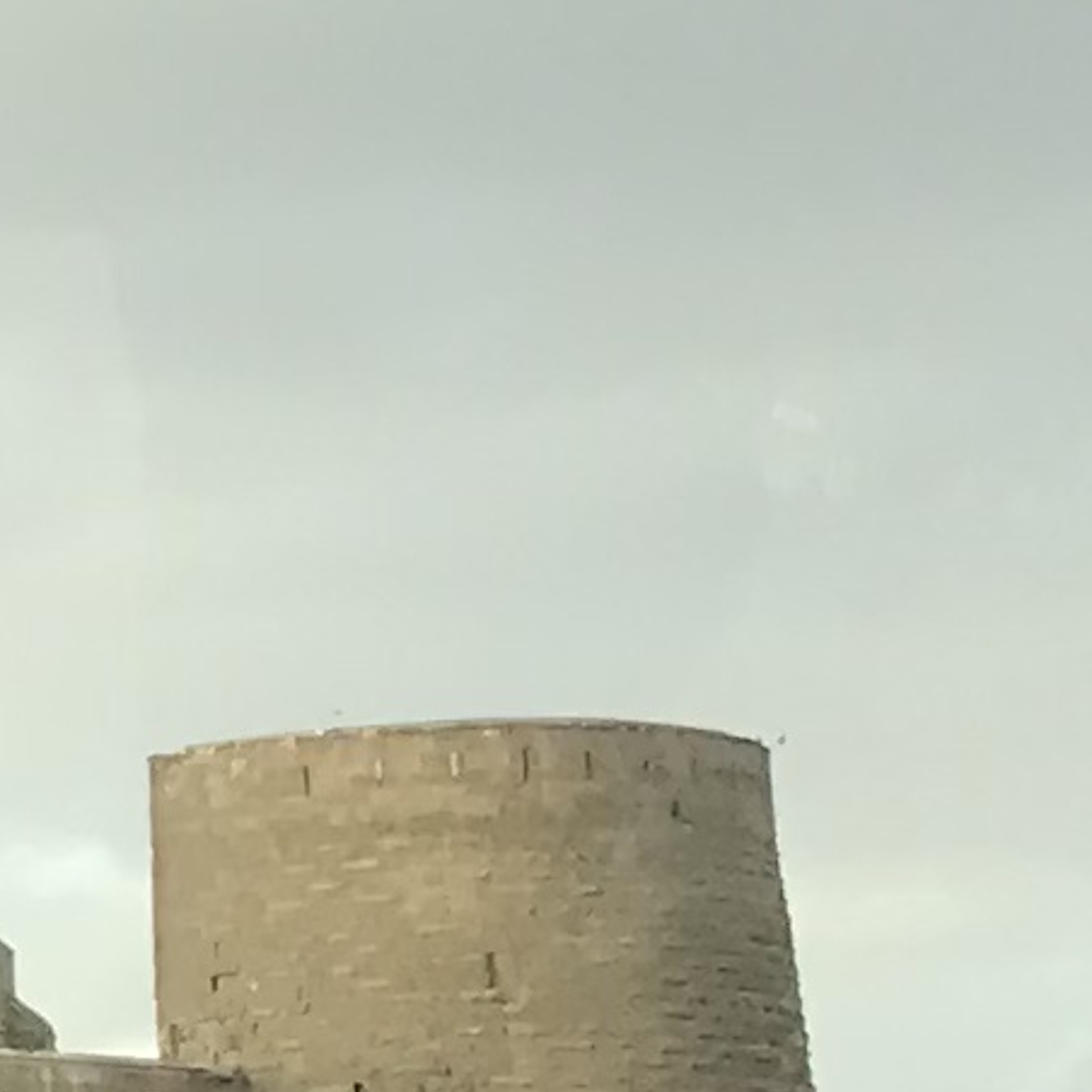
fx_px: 7888
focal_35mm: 221
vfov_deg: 7.9
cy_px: 437
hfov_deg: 6.5
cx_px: -3182
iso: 20
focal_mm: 3.99
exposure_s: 1/486
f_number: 1.8
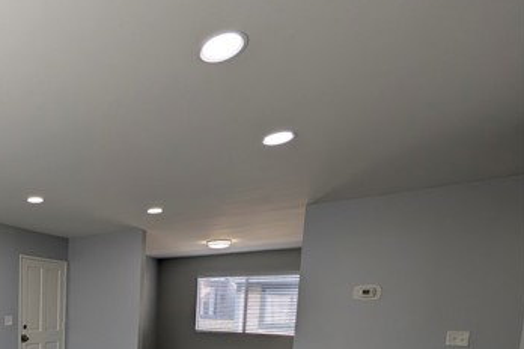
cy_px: 344
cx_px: 45
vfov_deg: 46.7
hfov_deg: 62.7
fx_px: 335
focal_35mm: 23
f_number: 1.7
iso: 52
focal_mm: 2.02
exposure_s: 1/353
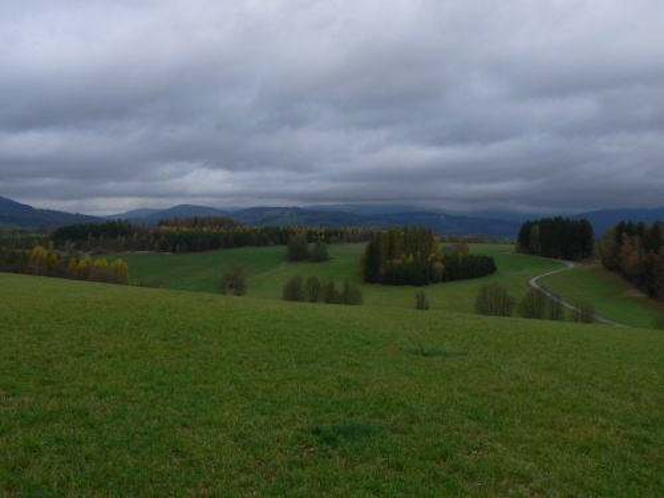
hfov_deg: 51.4
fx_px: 691
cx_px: 332
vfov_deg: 39.7
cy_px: 249
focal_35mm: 36
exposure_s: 1/125
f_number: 5.6
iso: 80
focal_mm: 6
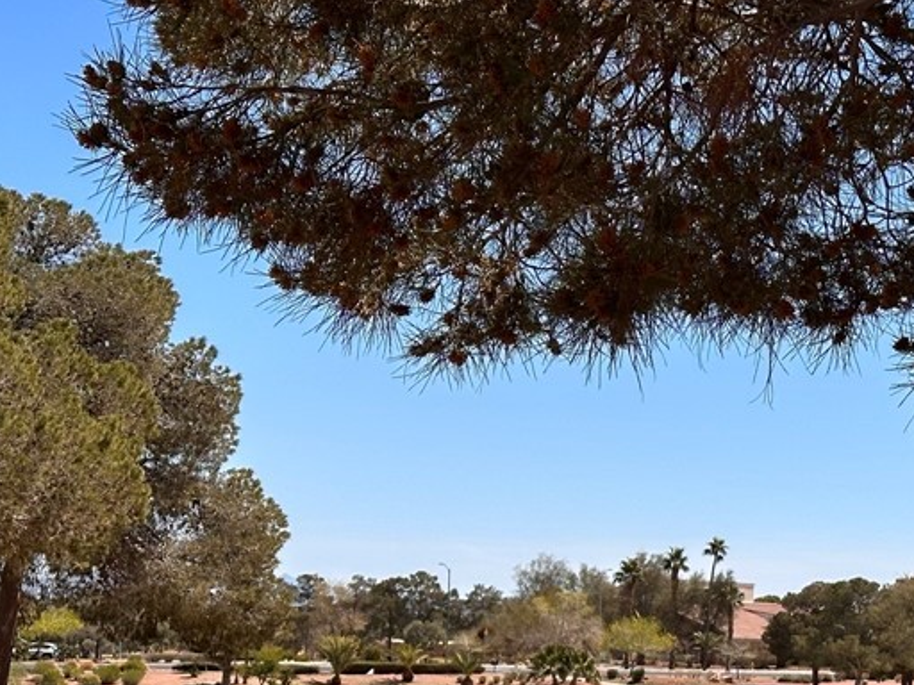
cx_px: 730
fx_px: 2535
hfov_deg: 20.2
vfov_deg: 15.2
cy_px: 642
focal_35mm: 96
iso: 64
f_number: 1.78
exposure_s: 1/4785
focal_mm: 6.86
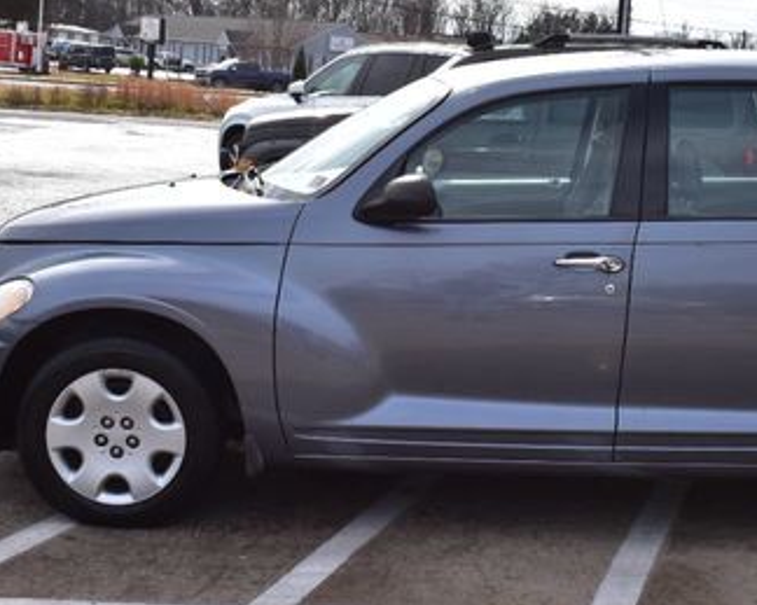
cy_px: 214
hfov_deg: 29.2
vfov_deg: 23.8
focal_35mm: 64
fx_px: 1432
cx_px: 556
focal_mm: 23
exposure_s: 1/500
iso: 360
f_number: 11
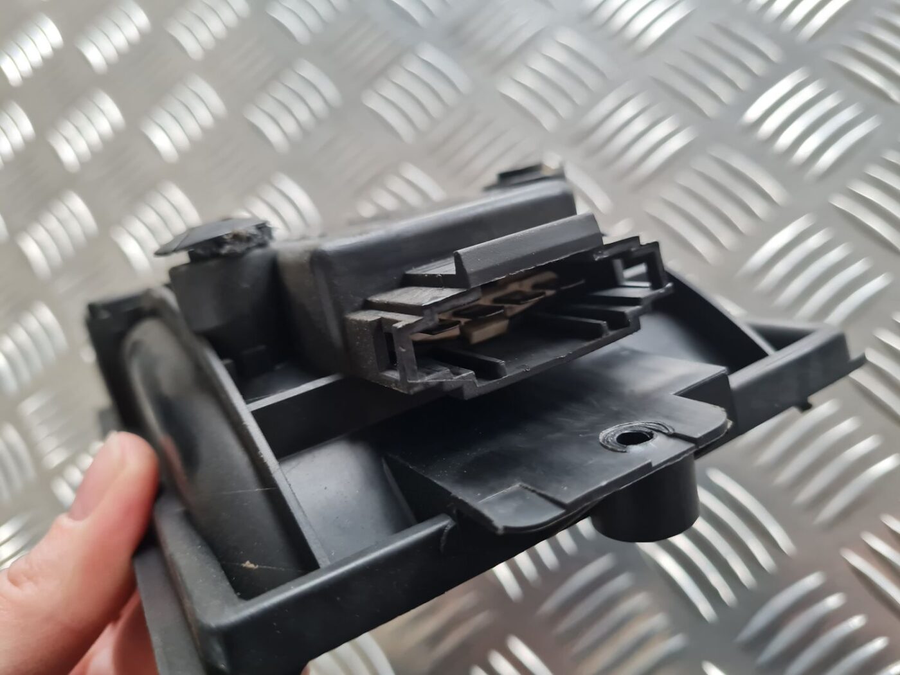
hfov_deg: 67.3
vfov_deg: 53.1
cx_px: 450
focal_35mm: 26
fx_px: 676
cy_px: 338
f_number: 1.8
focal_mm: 5.4
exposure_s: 1/50
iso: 320
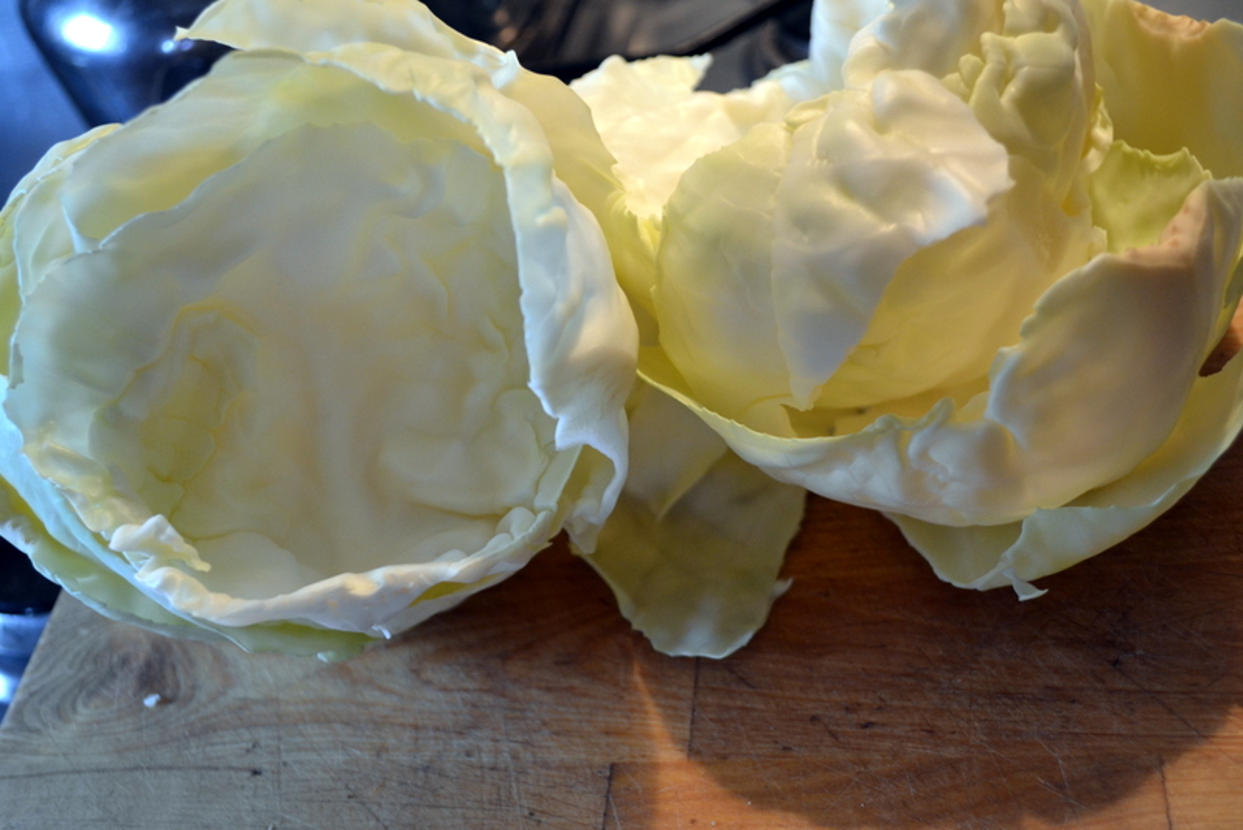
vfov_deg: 34.2
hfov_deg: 49.5
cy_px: 415
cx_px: 622
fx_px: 1347
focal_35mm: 39
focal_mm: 26
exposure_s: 1/13
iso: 800
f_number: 4.2
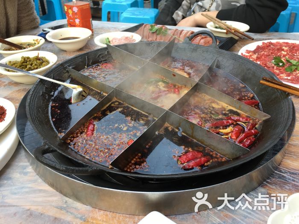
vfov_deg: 48.2
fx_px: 250
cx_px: 150
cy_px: 112
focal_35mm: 29
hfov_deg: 61.7
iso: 32
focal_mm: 4.15
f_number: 2.2
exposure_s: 1/50
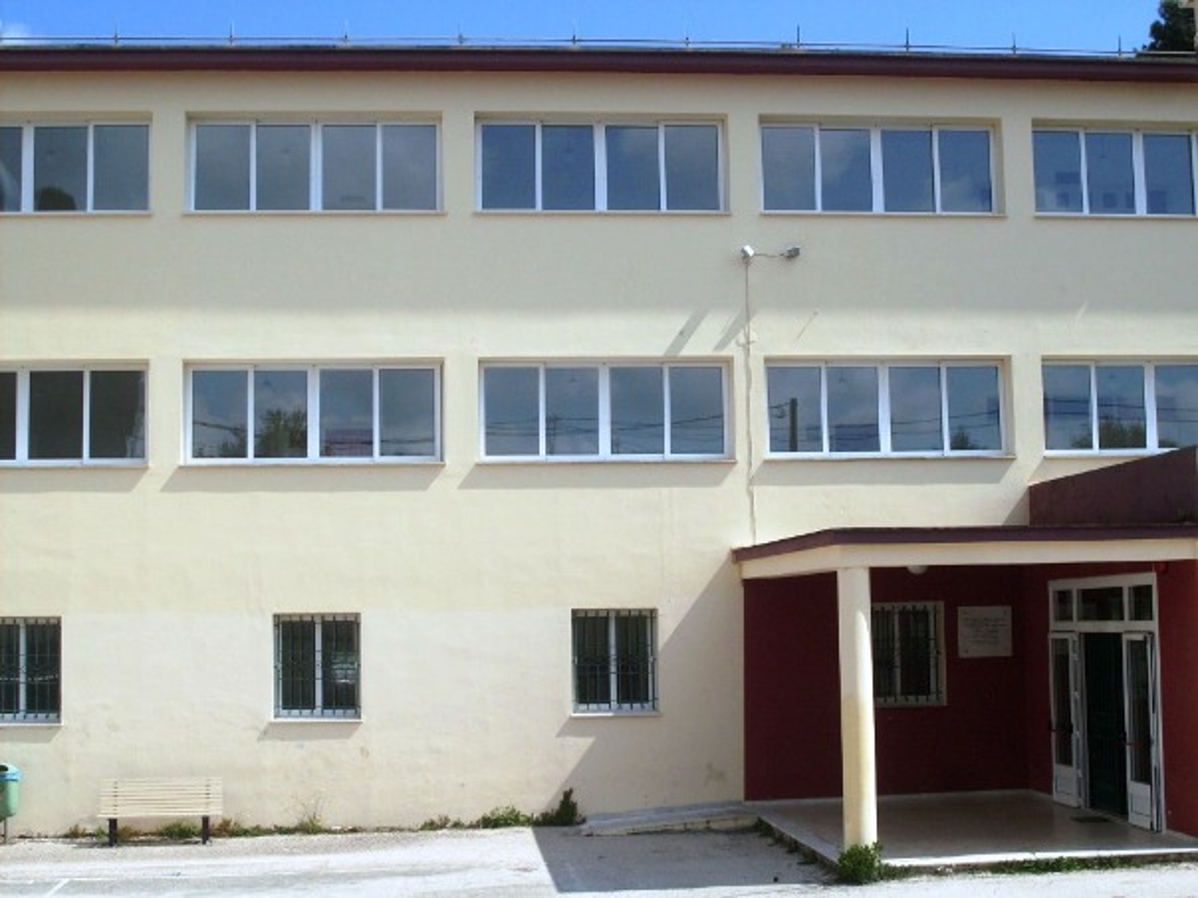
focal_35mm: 60
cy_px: 449
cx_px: 599
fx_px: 2076
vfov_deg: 24.4
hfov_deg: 32.2
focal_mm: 9.9
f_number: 9.9
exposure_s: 1/250
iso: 80
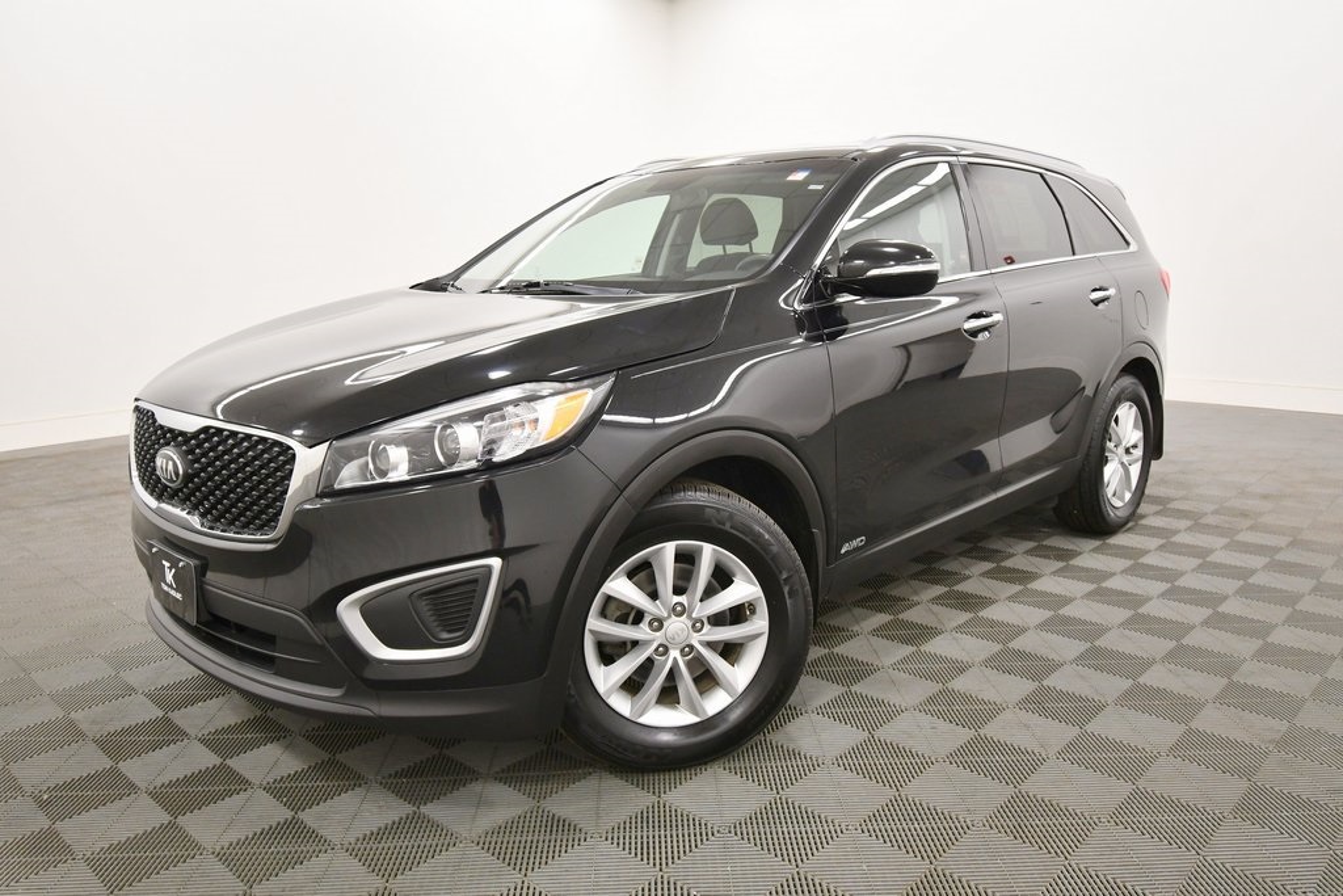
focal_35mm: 27
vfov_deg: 47.9
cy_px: 448
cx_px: 672
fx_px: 1007
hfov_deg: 67.4
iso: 1250
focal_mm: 18
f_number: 5.3
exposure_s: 1/125
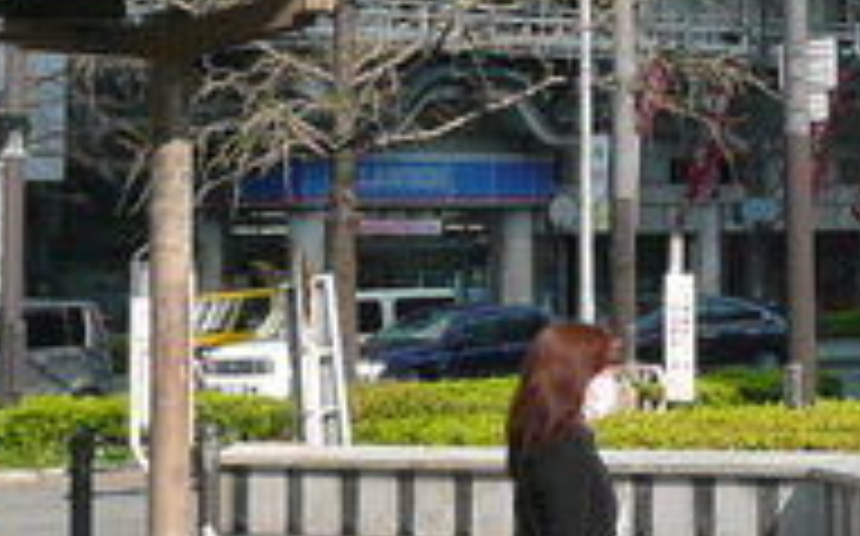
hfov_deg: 12.9
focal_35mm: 160
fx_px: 3747
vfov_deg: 8.0
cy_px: -311
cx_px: 923
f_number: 3.5
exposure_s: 1/500
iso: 100
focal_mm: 5.2
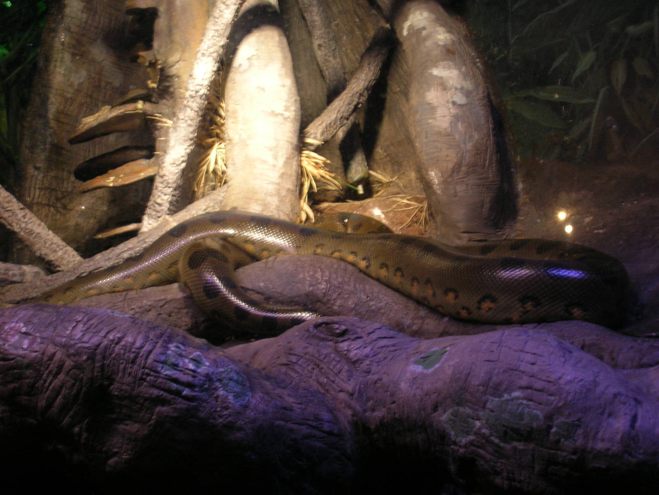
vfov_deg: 17.2
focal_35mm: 86
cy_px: 248
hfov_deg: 22.8
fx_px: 1637
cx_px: 330
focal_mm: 14.3
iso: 100
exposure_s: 1/17.7
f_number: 4.4
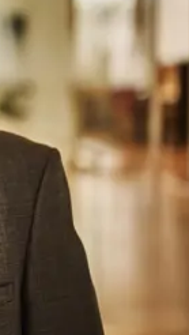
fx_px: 1039
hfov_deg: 9.8
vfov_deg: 18.2
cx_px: -162
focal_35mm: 117
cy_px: 92
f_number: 1.8
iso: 200
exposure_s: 1/400
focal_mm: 50
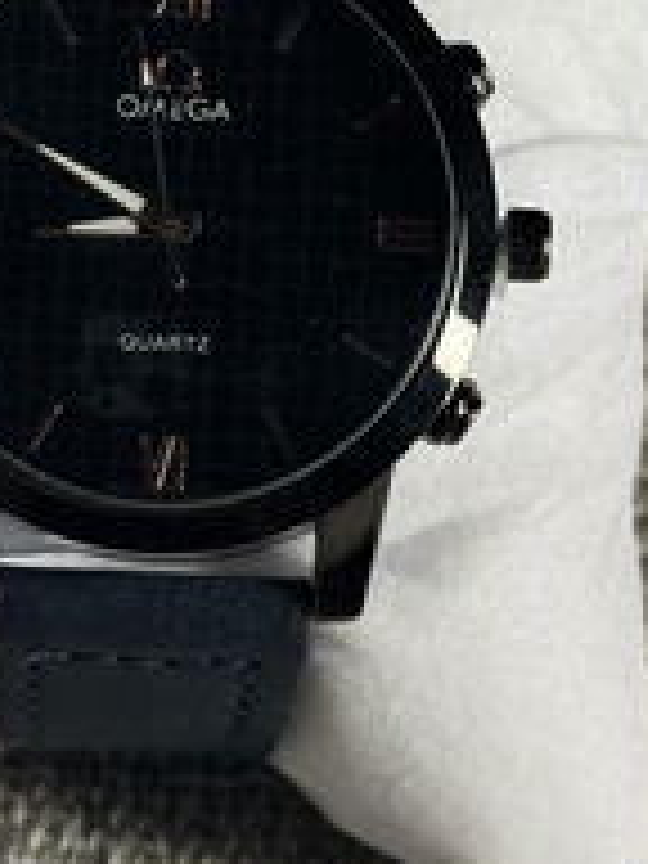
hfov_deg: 11.1
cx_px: 153
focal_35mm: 133
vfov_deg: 14.8
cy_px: 367
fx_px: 3320
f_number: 1.78
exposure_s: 1/143
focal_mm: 6.76
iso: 50
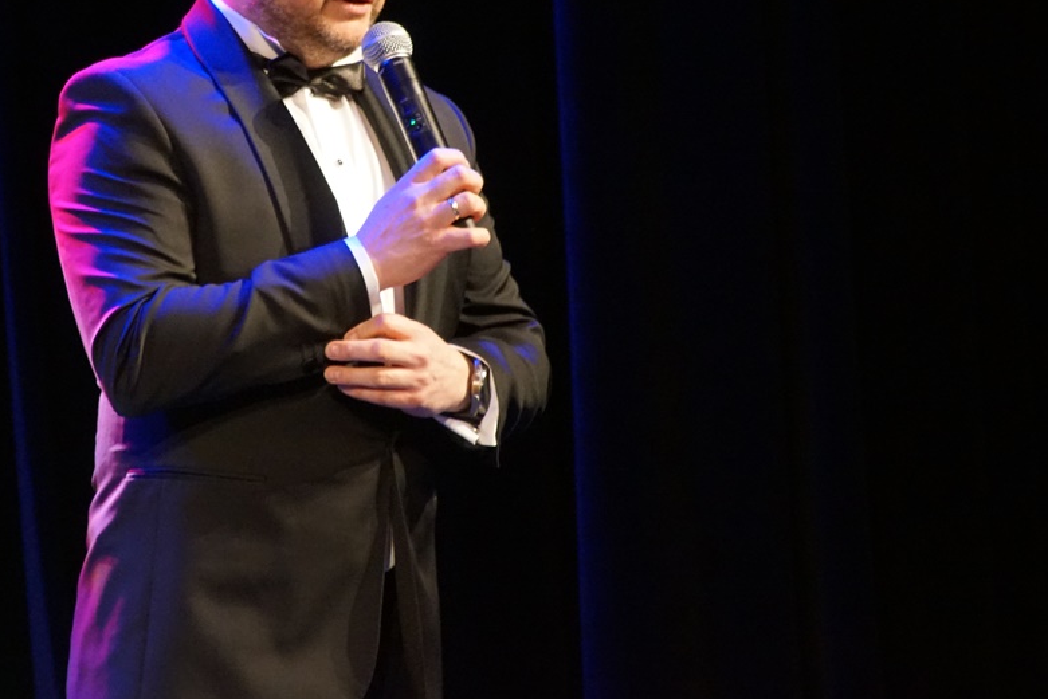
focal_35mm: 461
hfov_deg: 4.5
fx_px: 13422
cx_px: 317
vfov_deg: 3.0
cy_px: 174
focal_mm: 200
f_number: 6.3
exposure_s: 1/60
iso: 3200
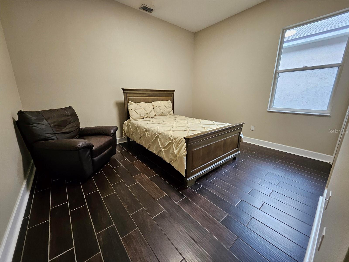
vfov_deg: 89.9
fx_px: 131
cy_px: 131
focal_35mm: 13
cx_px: 174
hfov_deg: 106.2
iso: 160
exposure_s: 1/60
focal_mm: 1.74
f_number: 2.2
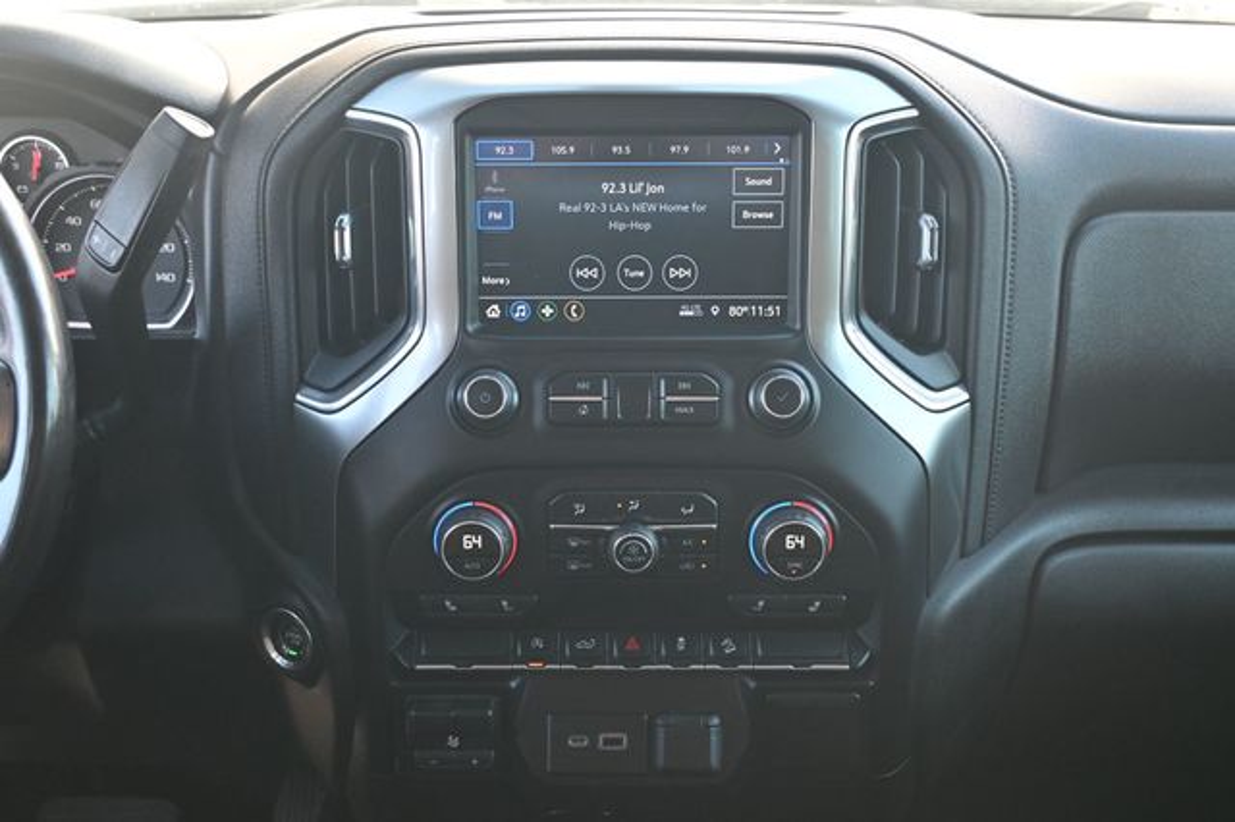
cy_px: 411
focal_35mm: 40
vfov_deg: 33.6
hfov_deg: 48.7
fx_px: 1363
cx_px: 618
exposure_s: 1/125
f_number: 4.5
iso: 800
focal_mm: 26.5
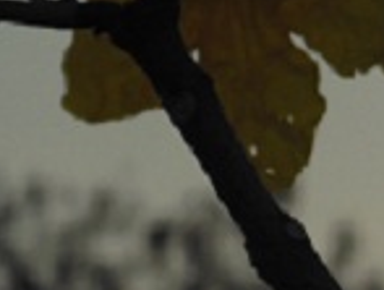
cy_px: -180
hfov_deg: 4.9
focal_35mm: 399
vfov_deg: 3.7
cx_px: 26
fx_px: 4437
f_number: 4.7
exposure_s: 1/800
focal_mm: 17.5
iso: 125
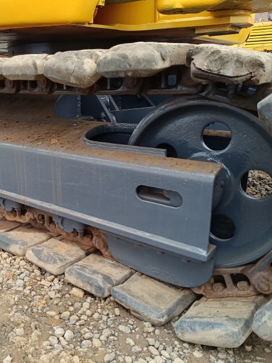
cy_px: 183
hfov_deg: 41.5
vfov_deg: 55.4
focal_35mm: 33
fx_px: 346
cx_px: 65
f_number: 1.88
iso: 197
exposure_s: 1/101
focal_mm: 5.59
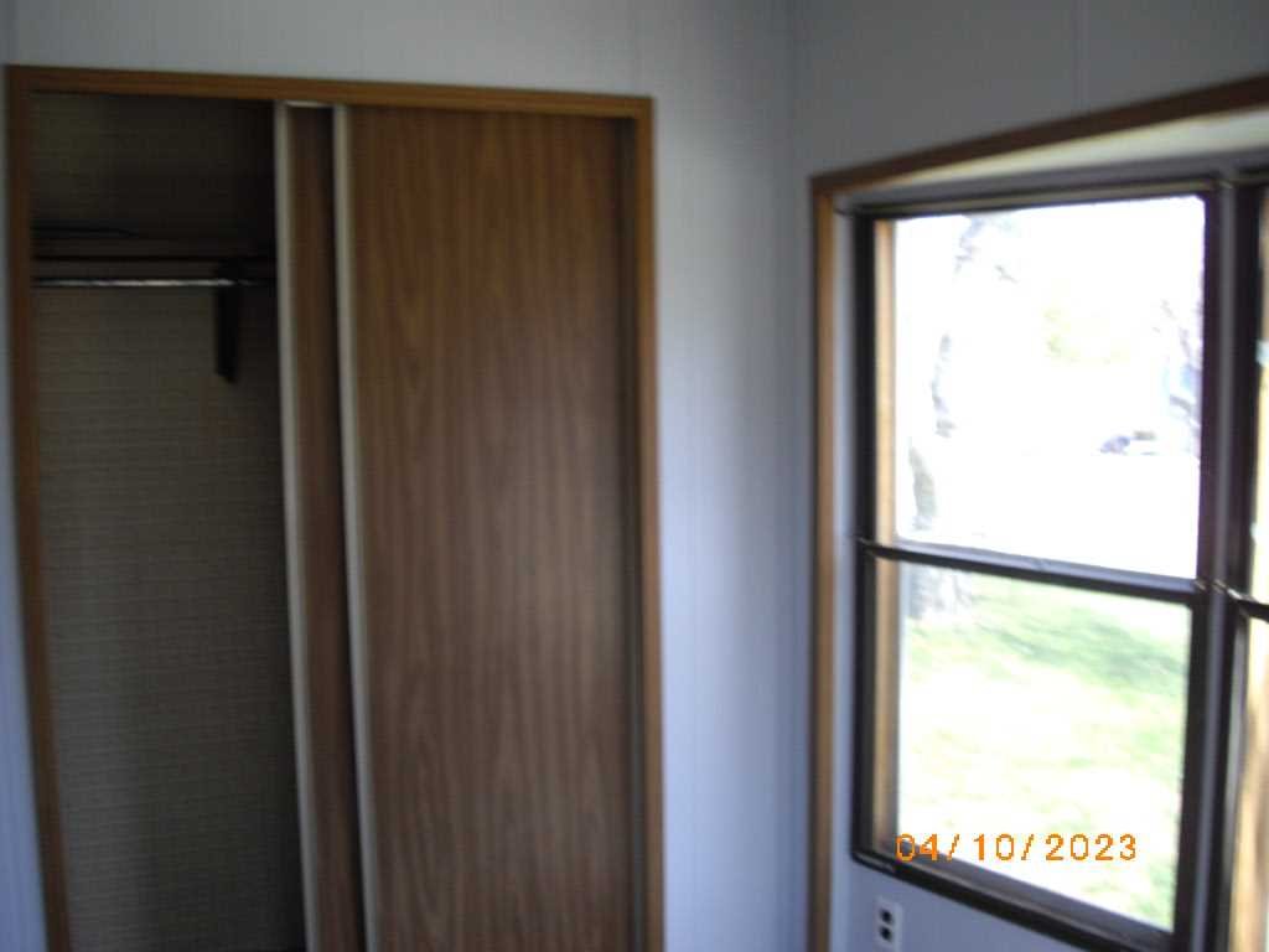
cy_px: 476
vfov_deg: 37.7
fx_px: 1393
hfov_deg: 49.0
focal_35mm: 38
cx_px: 634
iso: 100
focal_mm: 7.9
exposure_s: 1/60
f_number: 2.8
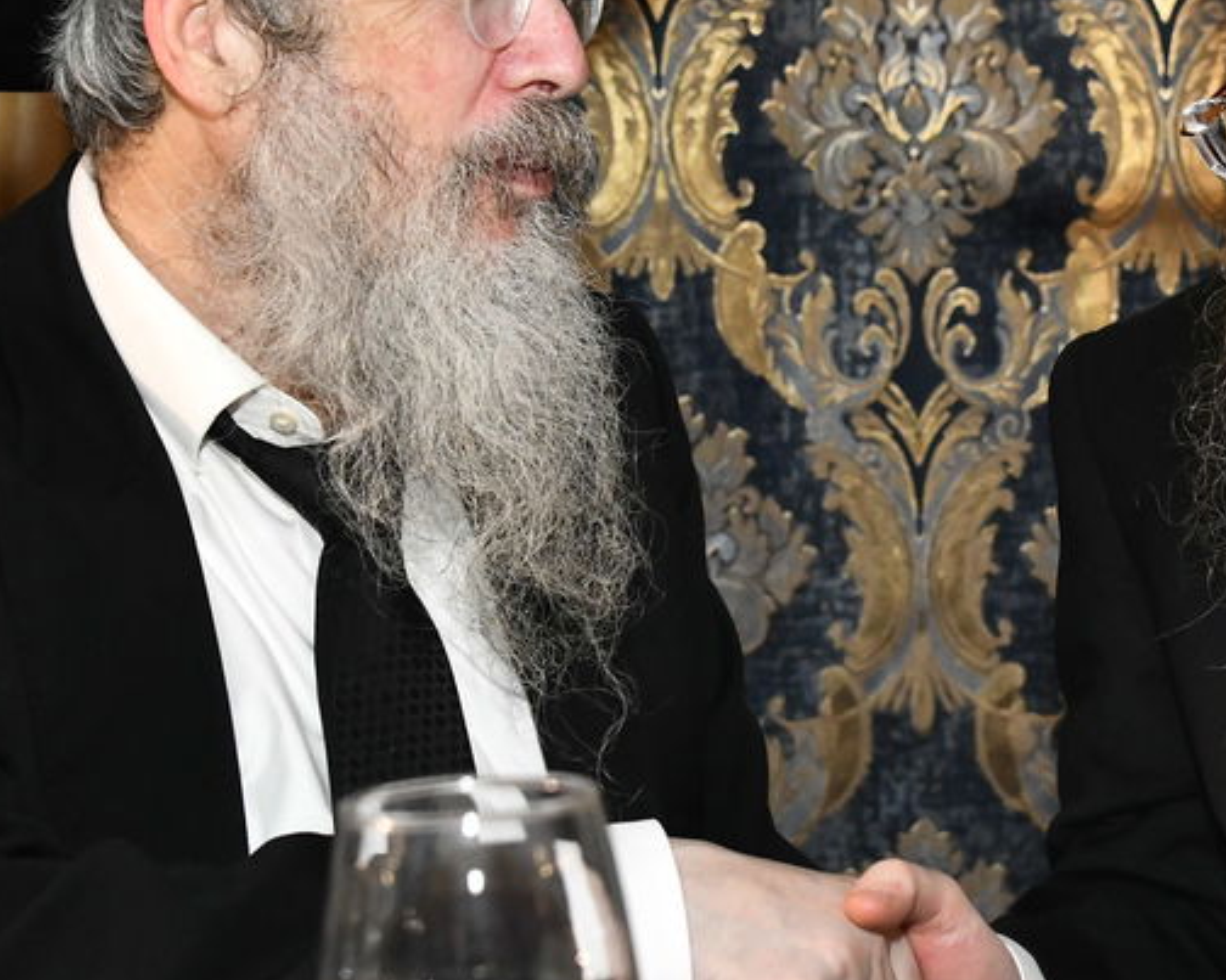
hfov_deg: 19.2
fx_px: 3592
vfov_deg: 15.5
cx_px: 932
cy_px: 235
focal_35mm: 99
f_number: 5.6
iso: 2000
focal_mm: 38
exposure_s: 1/100
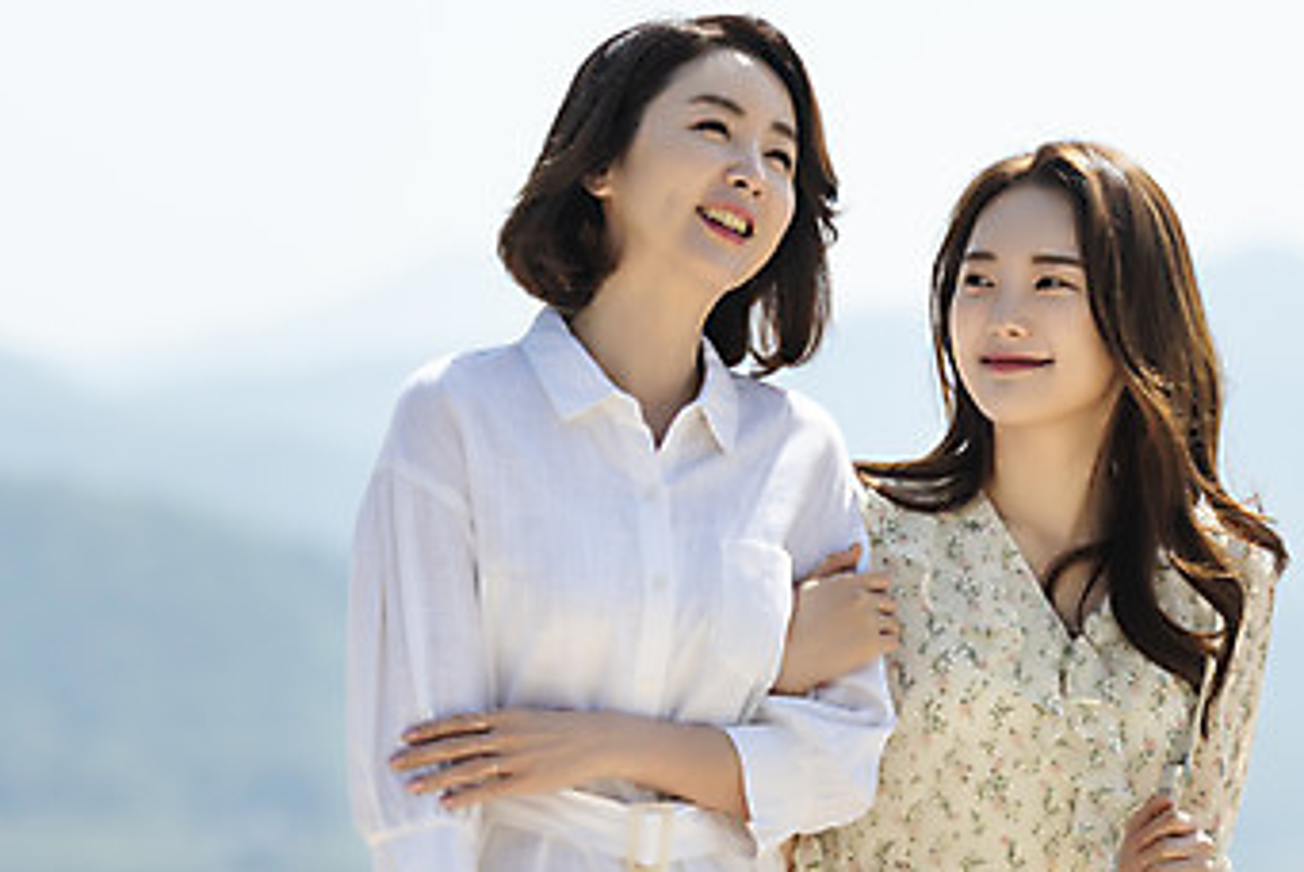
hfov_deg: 9.6
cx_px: 924
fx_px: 7758
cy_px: 490
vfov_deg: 6.4
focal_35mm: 214
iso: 100
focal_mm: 122
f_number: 2.8
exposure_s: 1/2500
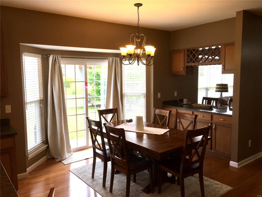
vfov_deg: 48.2
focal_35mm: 29
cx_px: 131
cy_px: 98
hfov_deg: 61.7
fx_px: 219
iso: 40
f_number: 2.2
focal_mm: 4.15
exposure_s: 1/120
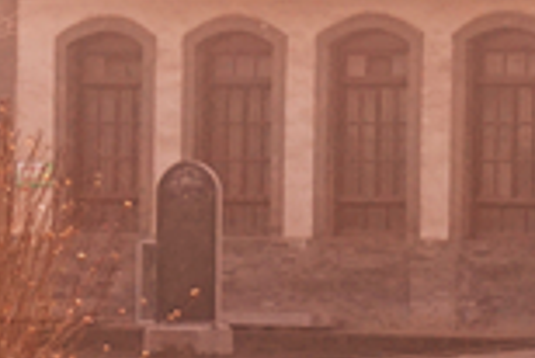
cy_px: -111
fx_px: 3005
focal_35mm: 202
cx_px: 674
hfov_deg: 10.0
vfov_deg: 6.8
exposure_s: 1/1250
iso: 800
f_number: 8
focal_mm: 26
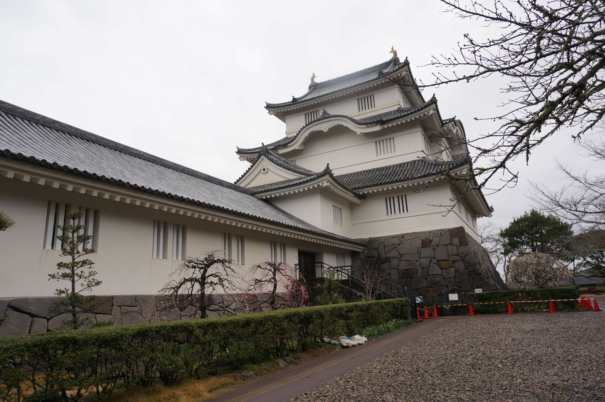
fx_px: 403
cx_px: 302
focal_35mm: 24
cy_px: 201
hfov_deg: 73.8
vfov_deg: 53.0
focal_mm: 16
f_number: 6.3
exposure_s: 1/100
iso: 100
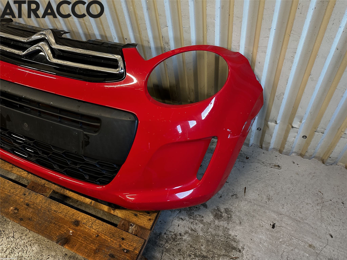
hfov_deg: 71.6
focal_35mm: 24
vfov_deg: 56.8
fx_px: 241
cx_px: 174
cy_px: 130
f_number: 1.78
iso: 250
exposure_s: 1/50
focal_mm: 6.86
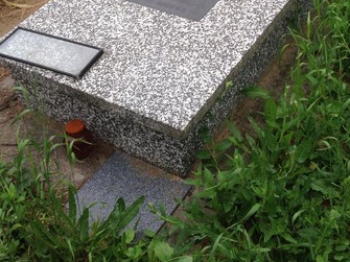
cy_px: 15
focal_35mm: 63
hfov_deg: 30.7
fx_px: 637
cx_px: 188
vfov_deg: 22.6
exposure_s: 1/723
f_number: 2.4
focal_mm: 4.12
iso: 50
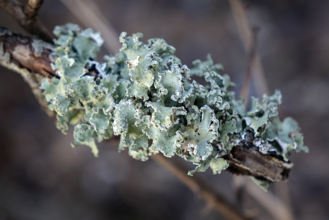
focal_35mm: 96
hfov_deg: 21.2
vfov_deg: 14.3
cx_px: 164
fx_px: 877
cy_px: 110
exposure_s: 1/100
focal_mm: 35.3
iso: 500
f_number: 2.8
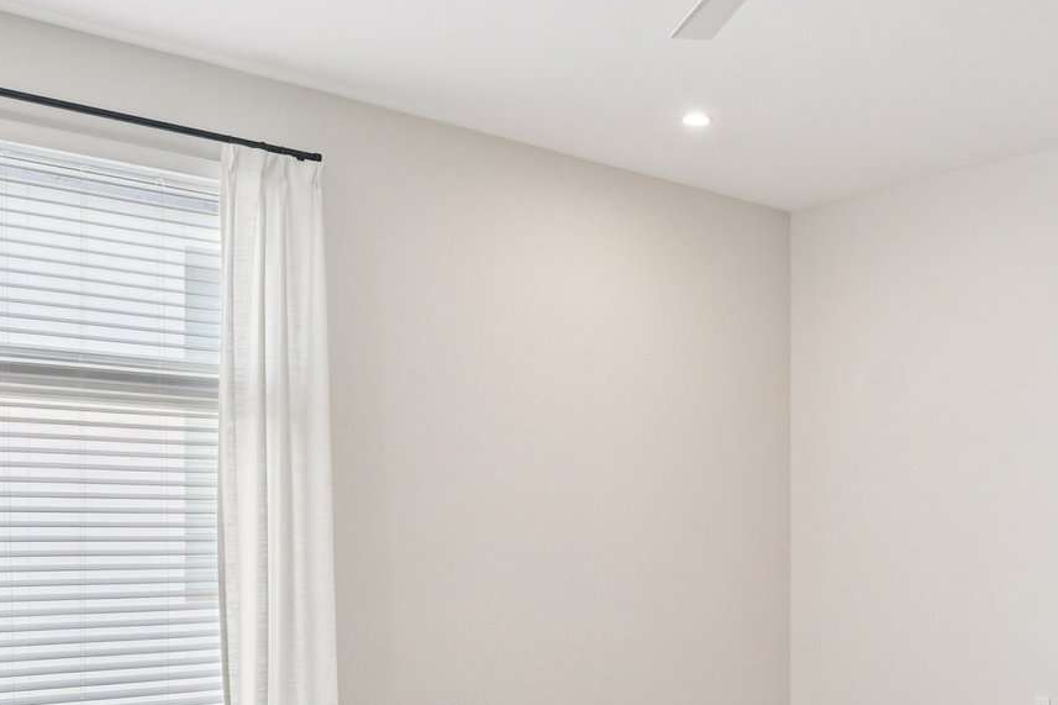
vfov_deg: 30.7
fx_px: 1263
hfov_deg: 44.0
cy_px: 515
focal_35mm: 43
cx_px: 791
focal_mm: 12
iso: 400
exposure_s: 1/40
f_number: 8
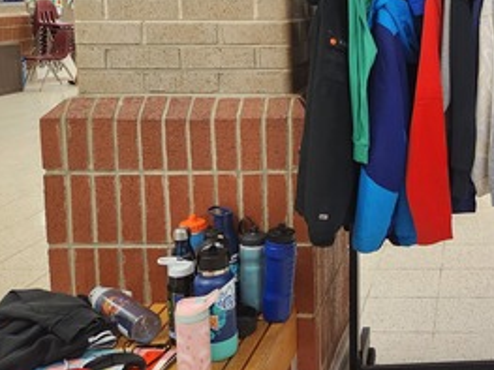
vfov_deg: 28.8
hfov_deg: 36.4
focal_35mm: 49
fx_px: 699
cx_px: 451
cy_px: 60
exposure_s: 1/120
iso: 160
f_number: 1.8
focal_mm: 5.4
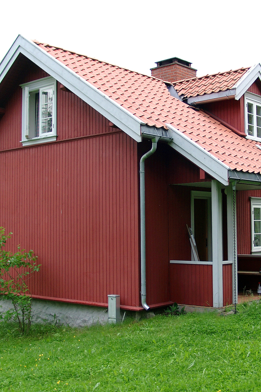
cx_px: 167
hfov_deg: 27.4
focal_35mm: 49
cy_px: 197
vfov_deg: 40.3
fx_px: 533
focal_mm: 7.39
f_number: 2.3
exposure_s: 1/199
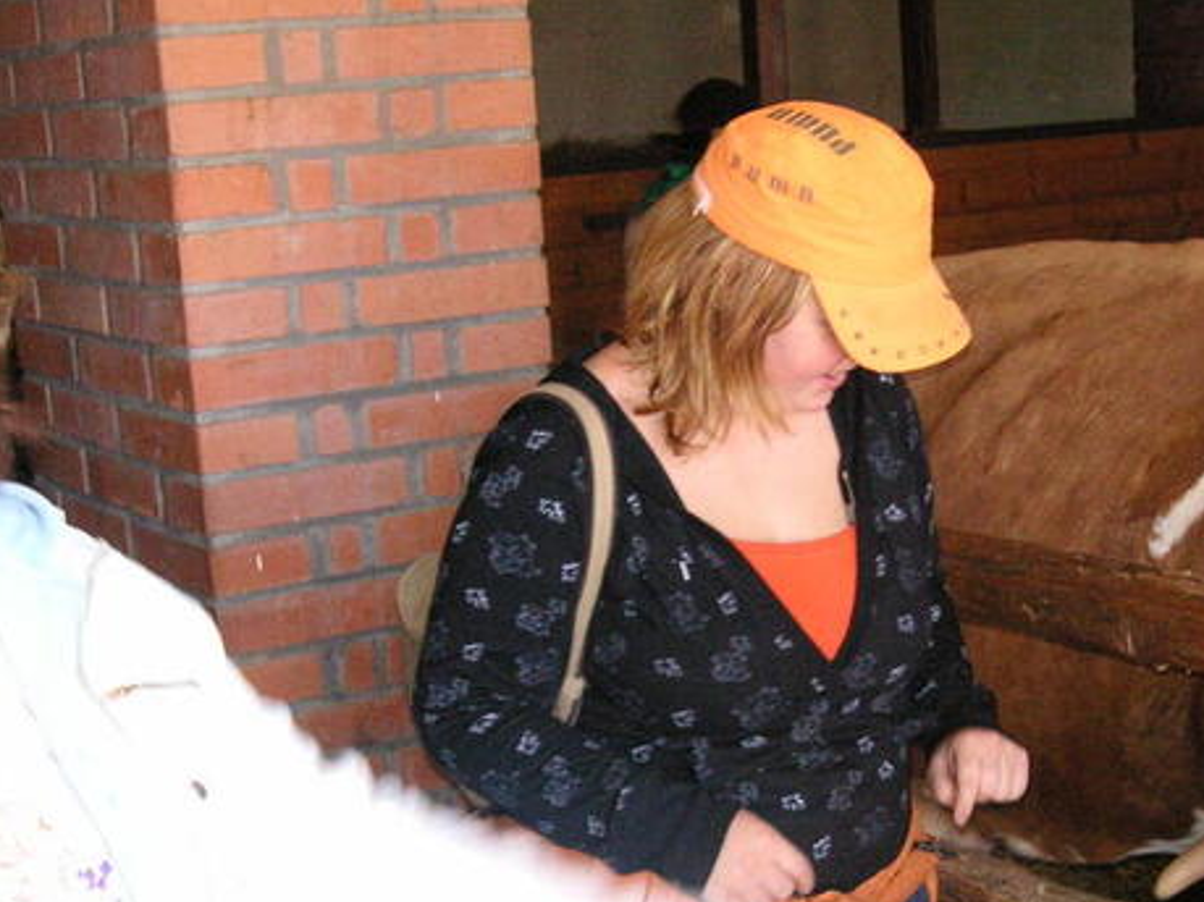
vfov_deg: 21.5
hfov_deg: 28.5
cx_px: 708
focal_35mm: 68
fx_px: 2365
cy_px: 590
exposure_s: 1/45
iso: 160
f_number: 2.9
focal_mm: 6.5
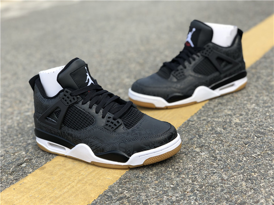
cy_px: 102
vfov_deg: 28.0
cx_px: 137
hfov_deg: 36.8
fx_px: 412
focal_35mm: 52
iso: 16
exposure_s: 1/230
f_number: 2.4
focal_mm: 6
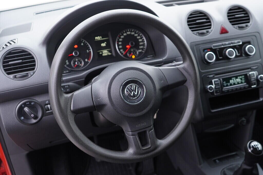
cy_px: 88
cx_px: 132
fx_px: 263
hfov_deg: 53.1
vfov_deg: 36.9
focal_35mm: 36
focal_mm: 24
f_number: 2.8
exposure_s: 1/40
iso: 320
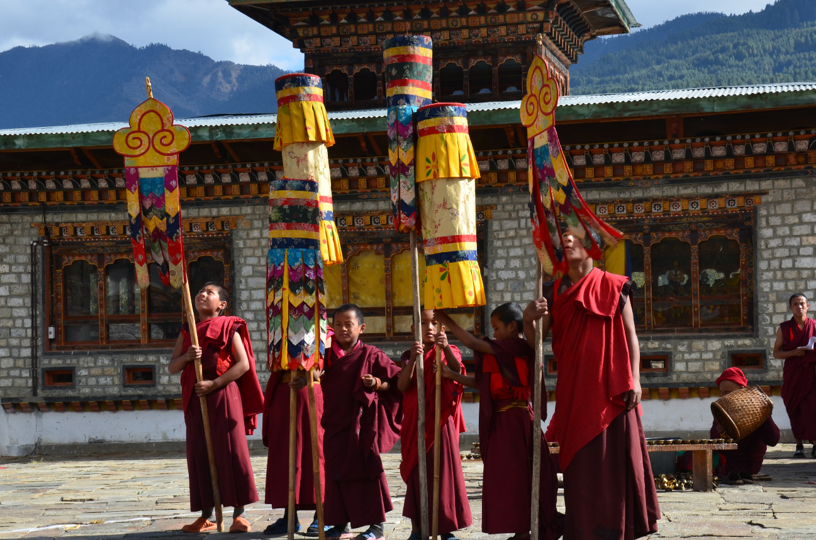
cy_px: 320
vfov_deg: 18.3
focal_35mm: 74
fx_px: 1674
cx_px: 435
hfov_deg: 27.4
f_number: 11
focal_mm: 40
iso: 180
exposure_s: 1/125
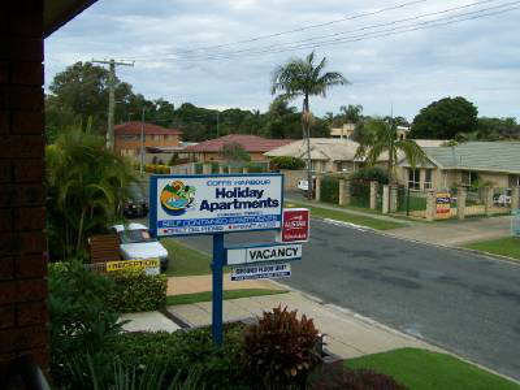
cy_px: 195
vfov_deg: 37.7
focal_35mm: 38
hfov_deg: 49.0
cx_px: 260
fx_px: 571
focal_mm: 6.3
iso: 100
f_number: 4
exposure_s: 1/640
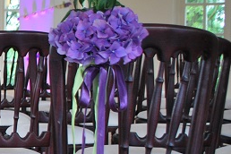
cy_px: 107
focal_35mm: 124
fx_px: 796
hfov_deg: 14.5
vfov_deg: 11.0
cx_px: -188
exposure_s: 1/50
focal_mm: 22
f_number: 4
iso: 200
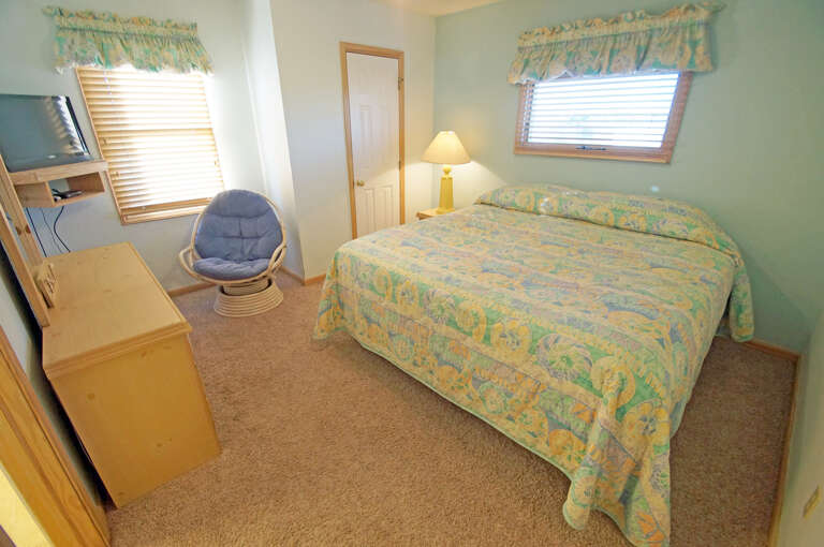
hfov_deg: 100.5
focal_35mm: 15
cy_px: 274
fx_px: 343
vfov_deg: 77.2
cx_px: 412
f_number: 4
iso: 1000
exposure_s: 1/60
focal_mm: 10
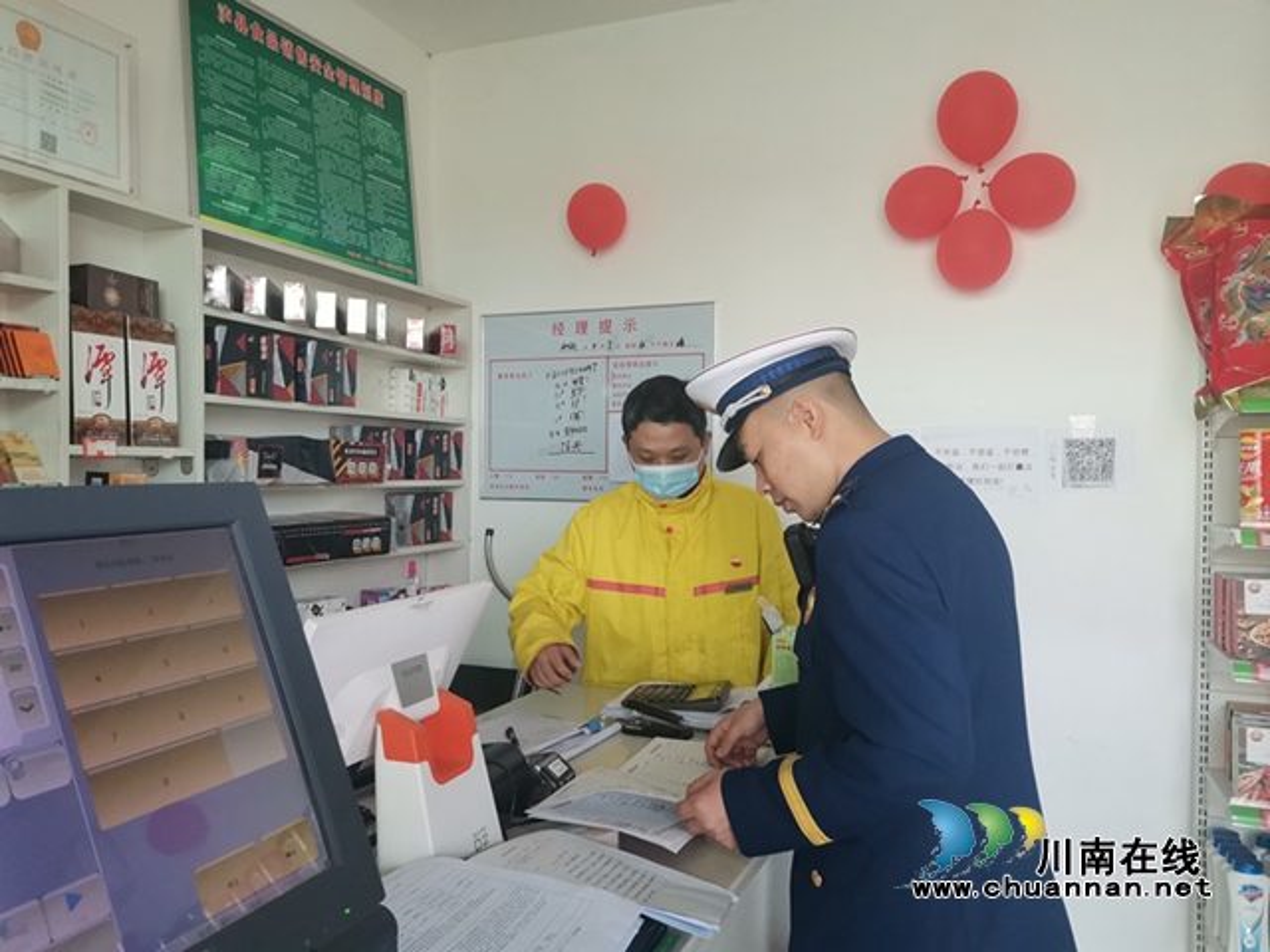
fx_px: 954
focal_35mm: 26
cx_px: 635
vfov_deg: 53.1
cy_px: 476
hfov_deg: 67.3
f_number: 1.8
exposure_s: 1/100
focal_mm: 4.75
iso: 320
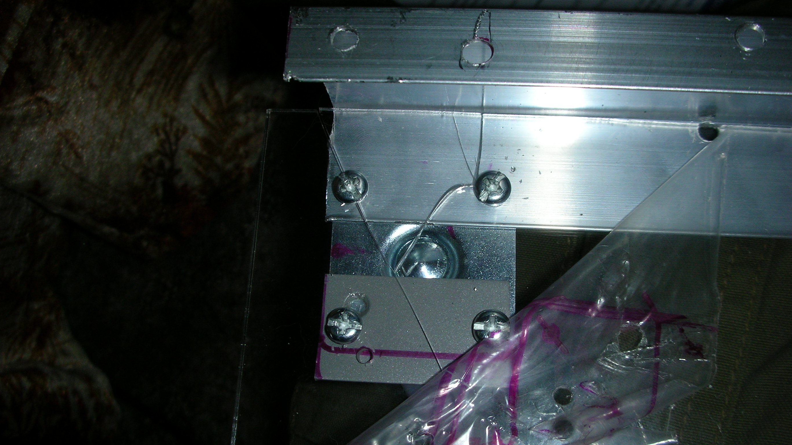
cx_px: 397
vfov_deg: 30.4
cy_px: 232
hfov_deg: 51.6
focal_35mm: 39
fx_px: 819
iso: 50
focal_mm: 5.8
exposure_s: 1/60.1
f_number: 8.5
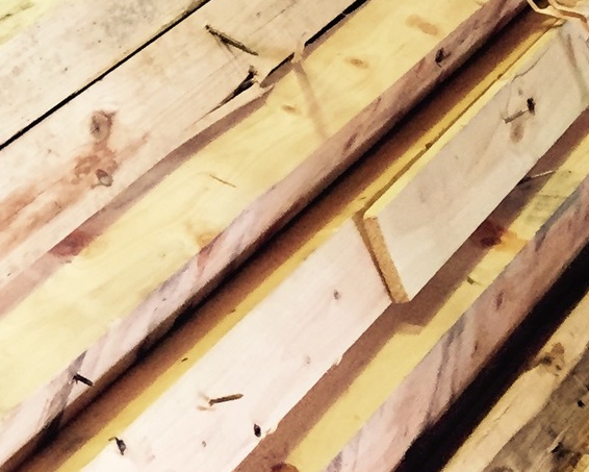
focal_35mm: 125
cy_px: 154
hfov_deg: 14.2
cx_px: -339
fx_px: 2179
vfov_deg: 12.3
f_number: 2.2
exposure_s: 1/30
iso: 160
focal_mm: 4.15
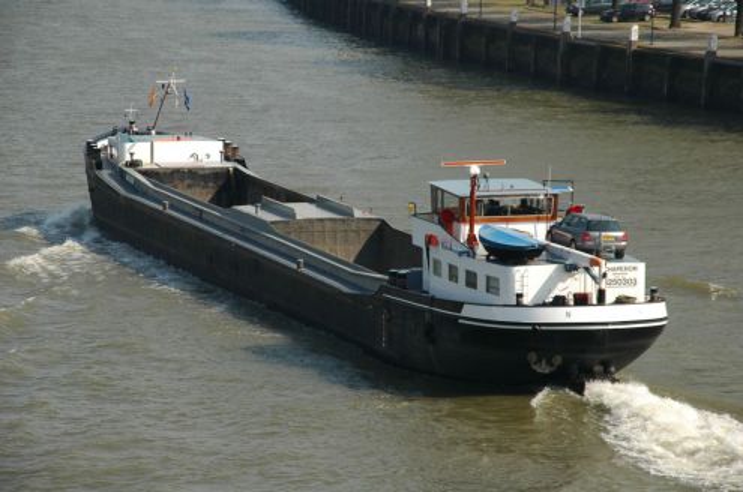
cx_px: 372
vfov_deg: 7.9
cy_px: 246
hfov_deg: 11.8
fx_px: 3584
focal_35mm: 174
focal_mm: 116
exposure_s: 1/400
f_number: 10
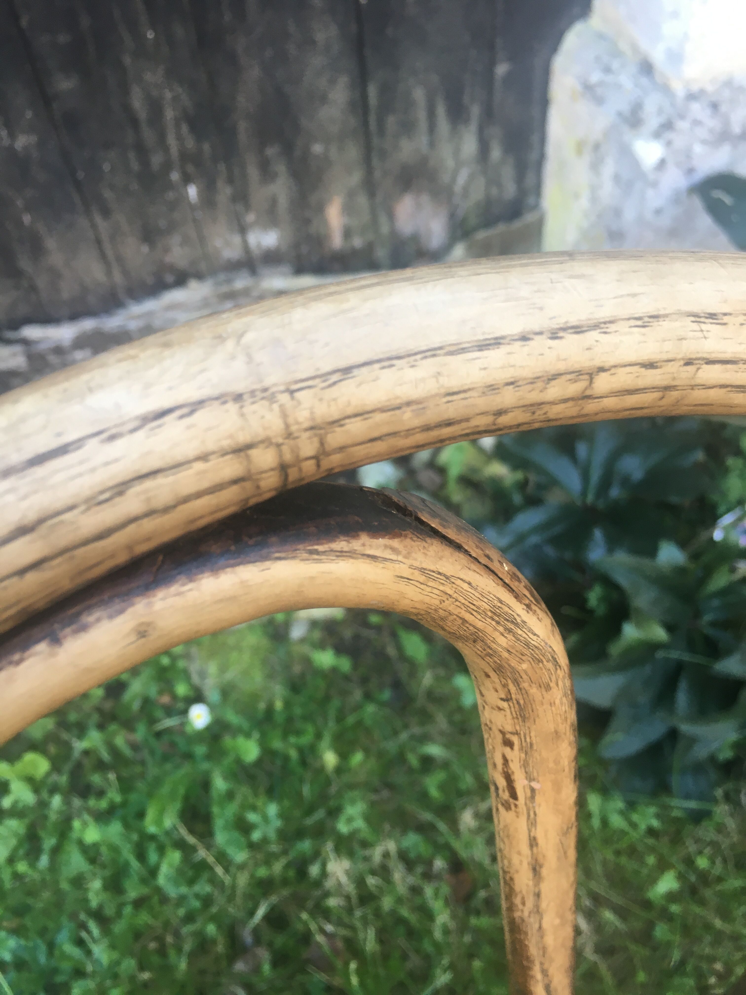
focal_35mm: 29
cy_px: 498
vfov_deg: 61.7
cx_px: 373
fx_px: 833
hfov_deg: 48.2
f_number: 2.2
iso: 32
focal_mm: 4.15
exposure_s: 1/33
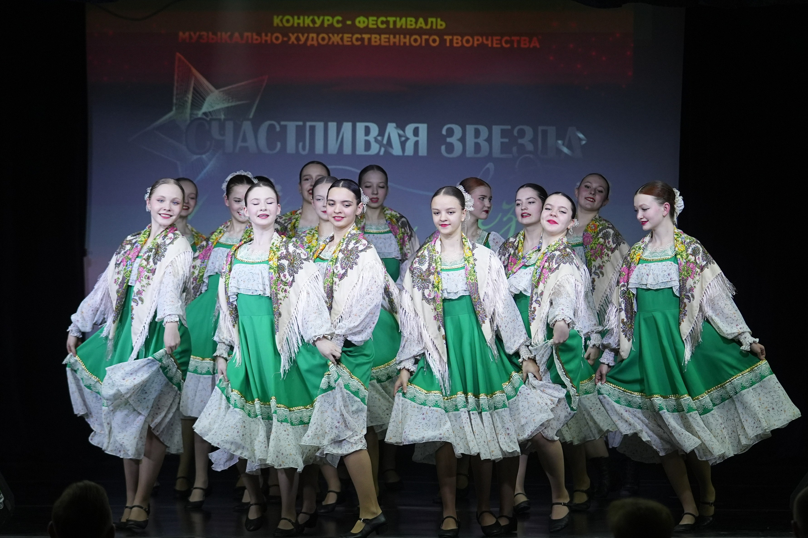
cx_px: 407
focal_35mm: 150
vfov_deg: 9.1
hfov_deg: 13.7
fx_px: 3366
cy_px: 263
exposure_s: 1/400
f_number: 2.8
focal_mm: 87
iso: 1250
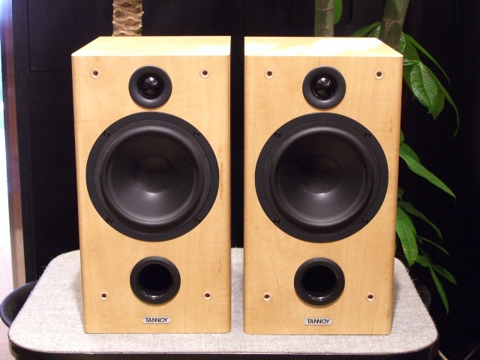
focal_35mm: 68
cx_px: 240
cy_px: 180
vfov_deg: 21.6
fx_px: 943
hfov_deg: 28.6
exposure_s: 1/8
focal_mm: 14.2
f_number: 5.6
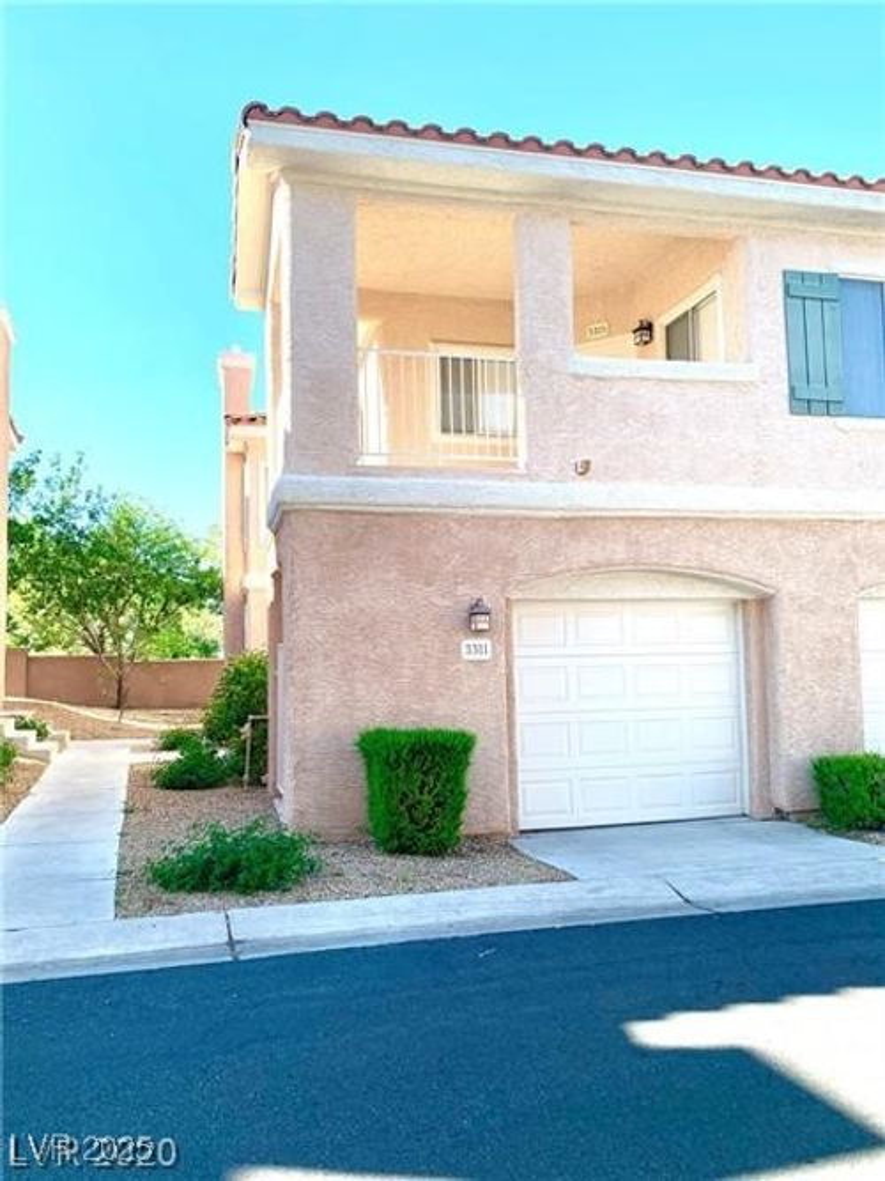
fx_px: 887
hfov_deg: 53.0
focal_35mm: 26
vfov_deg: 67.3
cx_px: 442
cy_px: 590
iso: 25
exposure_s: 1/732
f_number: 1.8
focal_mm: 4.25
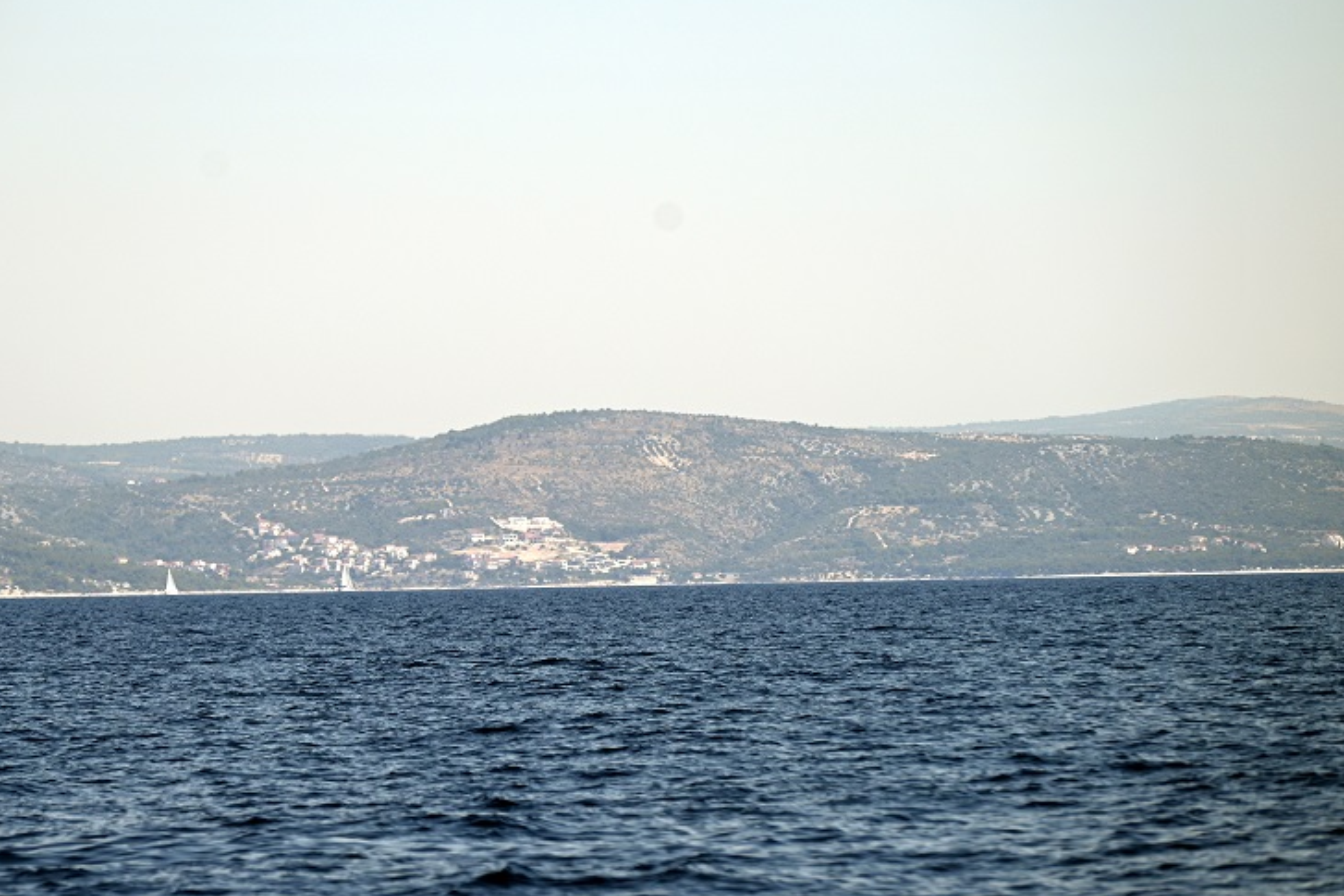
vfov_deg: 6.1
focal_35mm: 227
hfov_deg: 9.1
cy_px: 413
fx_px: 8476
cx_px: 494
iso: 100
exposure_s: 1/1250
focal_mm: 165
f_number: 5
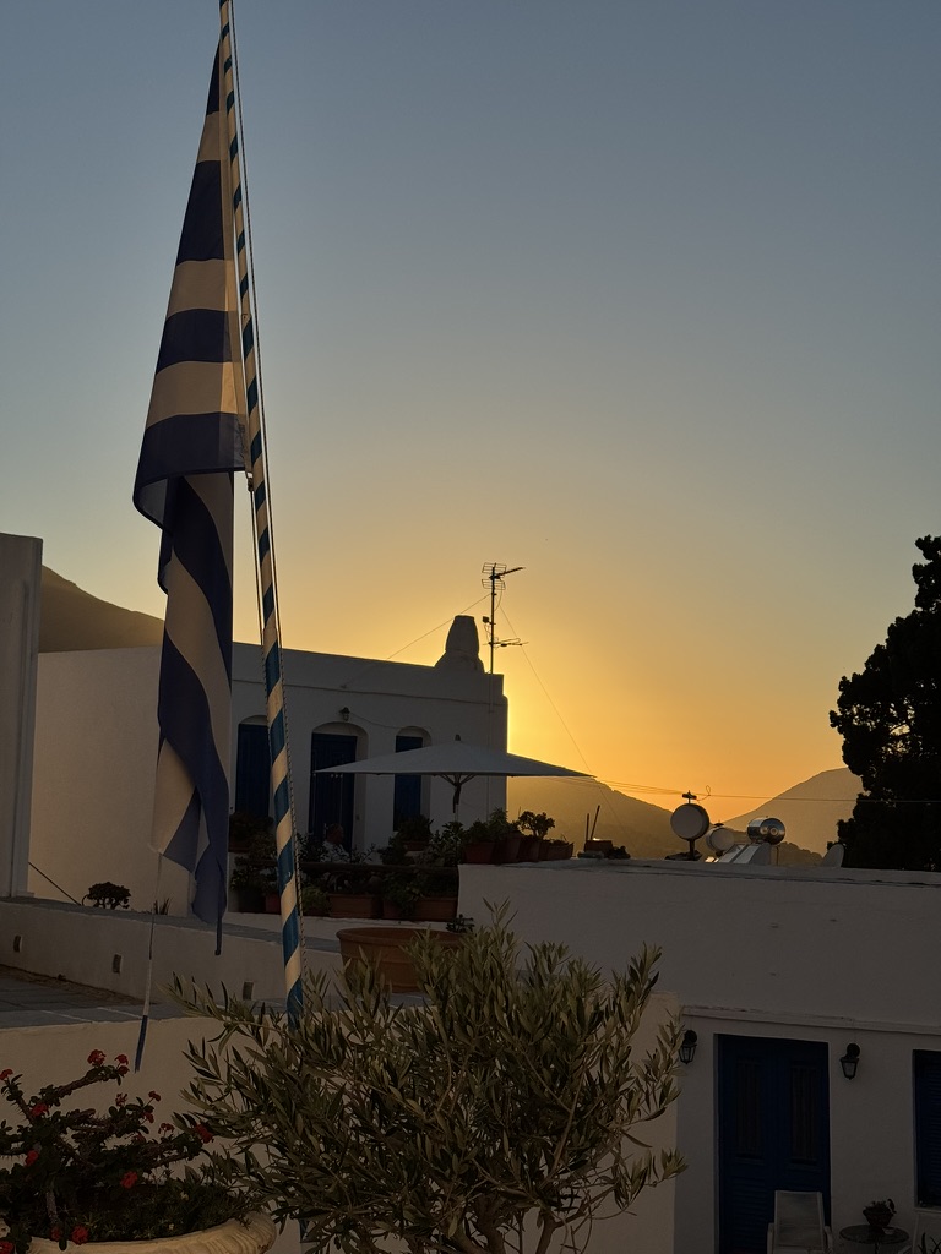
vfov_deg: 39.7
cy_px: 627
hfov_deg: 30.3
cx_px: 470
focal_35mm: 48
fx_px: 1740
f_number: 1.78
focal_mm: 6.76
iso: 80
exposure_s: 1/9009
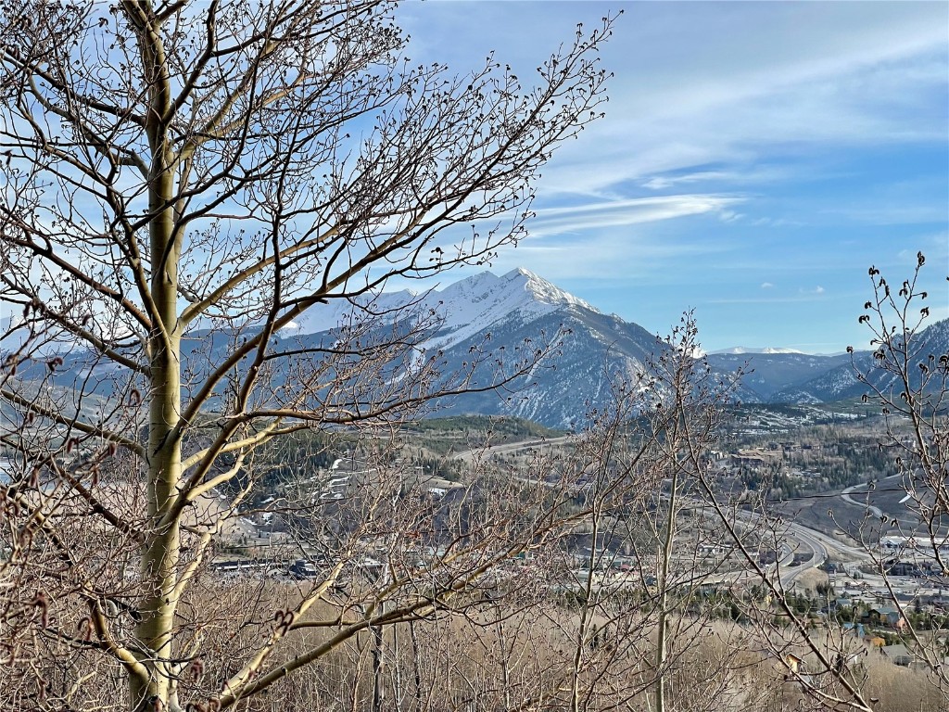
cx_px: 474
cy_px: 356
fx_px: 1755
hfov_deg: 30.3
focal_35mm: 64
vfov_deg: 22.9
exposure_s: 1/867
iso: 20
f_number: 2.2
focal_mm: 7.5
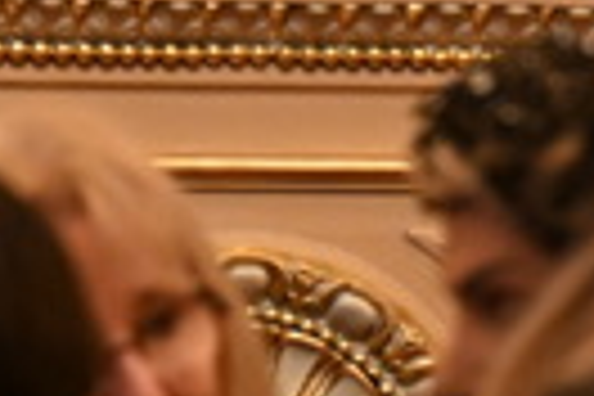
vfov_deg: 0.9
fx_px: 25837
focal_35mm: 1566
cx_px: 90
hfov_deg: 1.3
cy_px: -626
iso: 2500
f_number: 3.5
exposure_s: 1/80
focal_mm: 200
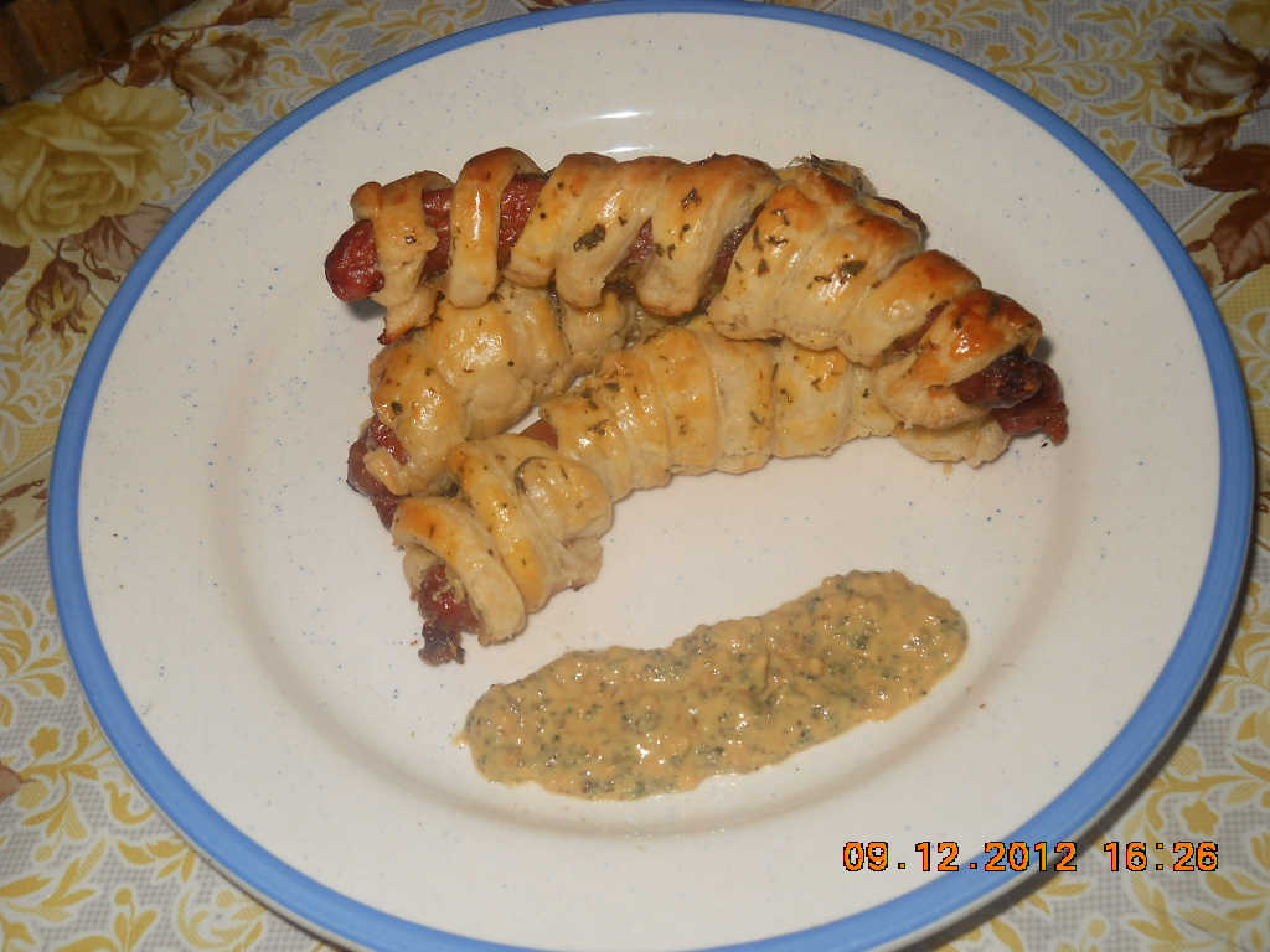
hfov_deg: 45.8
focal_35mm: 41
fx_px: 1504
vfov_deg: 35.1
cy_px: 476
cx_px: 635
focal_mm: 6.72
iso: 80
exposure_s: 1/30
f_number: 5.5
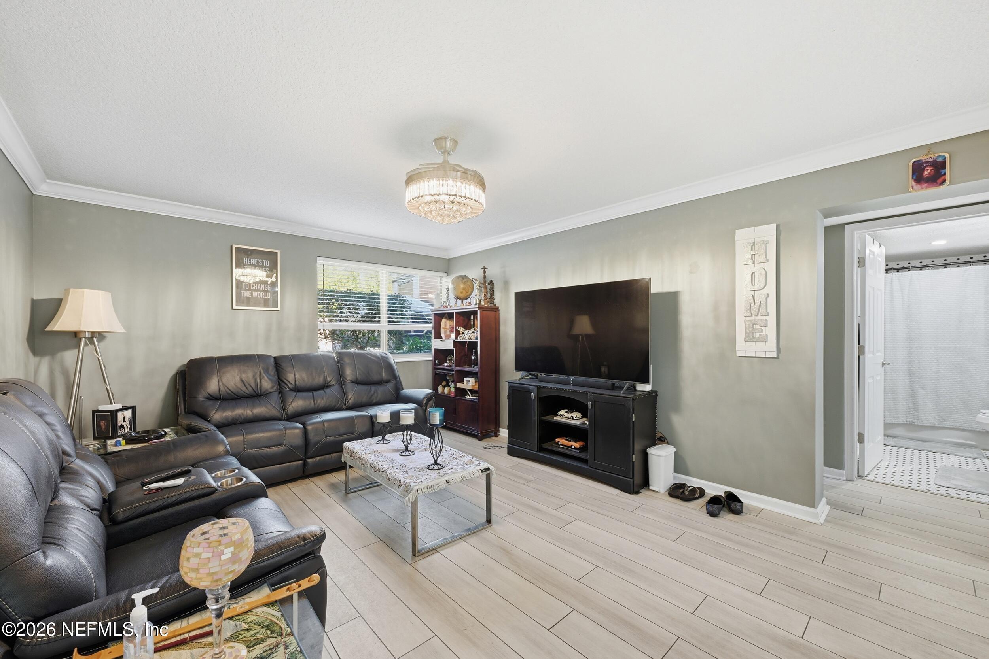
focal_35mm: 14
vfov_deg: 81.2
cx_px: 494
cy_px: 330
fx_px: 385
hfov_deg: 104.3
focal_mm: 14
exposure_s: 1/125
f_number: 8
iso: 640
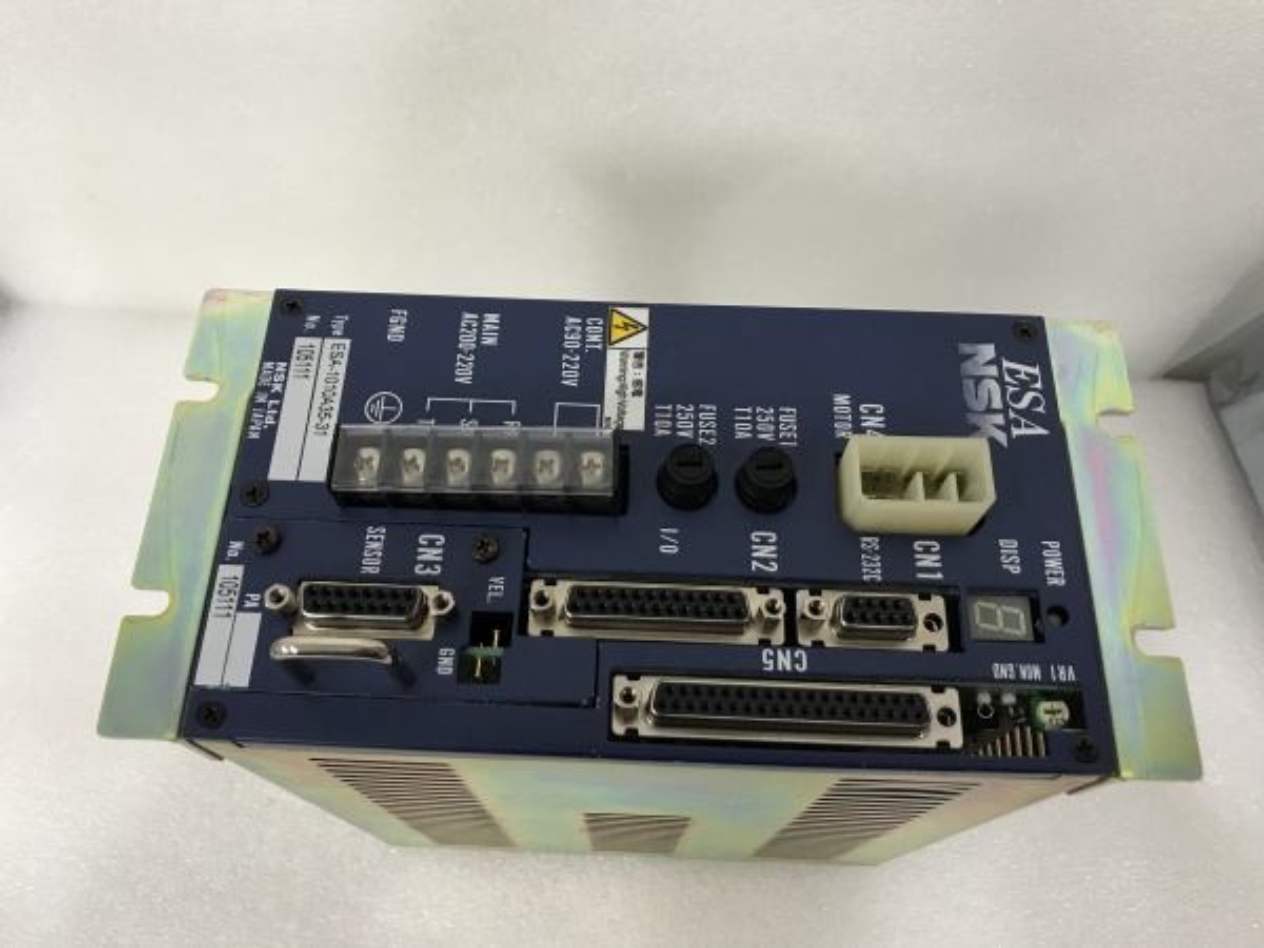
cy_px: 474
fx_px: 1022
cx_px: 632
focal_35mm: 28
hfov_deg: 63.4
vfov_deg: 49.7
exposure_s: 1/17
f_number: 1.8
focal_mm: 3.99
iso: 40
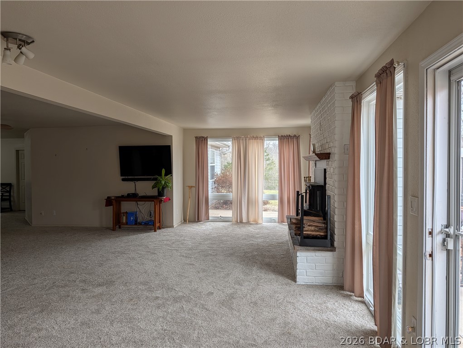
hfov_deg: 71.5
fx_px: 321
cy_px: 174
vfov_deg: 56.9
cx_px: 232
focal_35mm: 24
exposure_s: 1/887
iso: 23
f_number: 1.68
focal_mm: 6.9
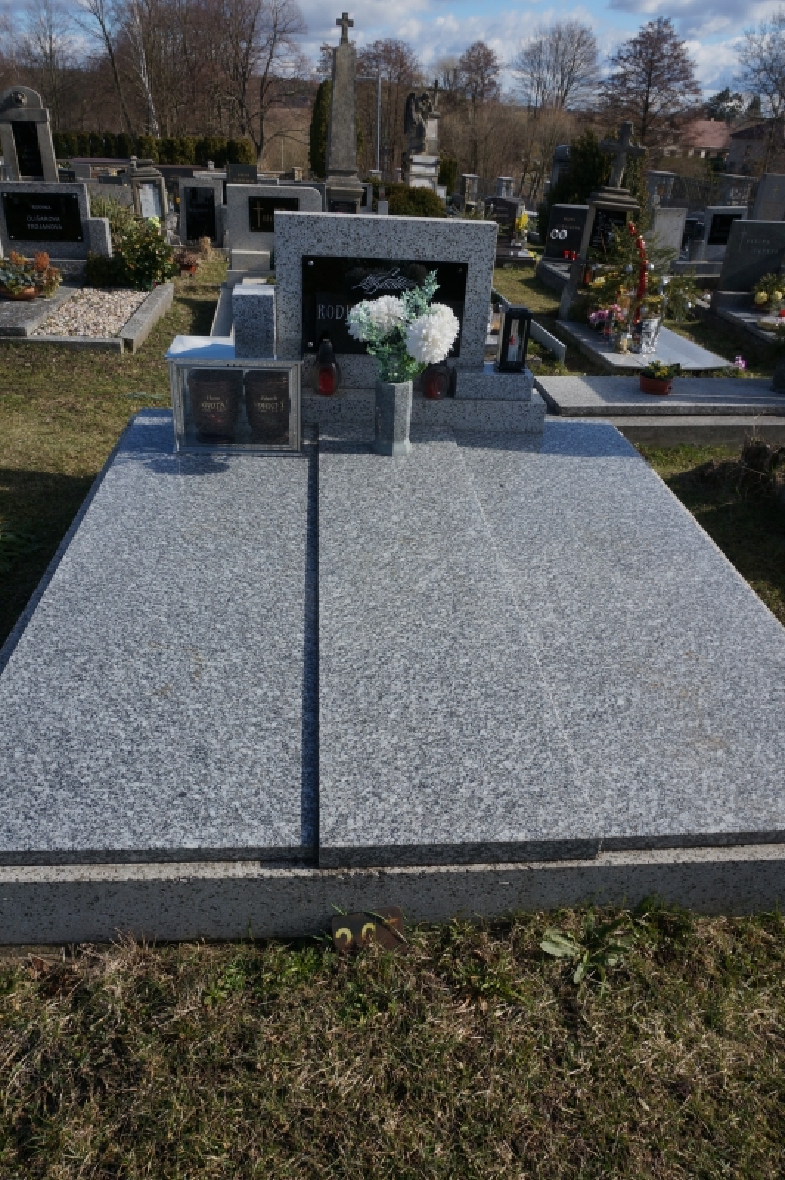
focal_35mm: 24
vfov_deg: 73.8
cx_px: 392
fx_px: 786
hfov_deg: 53.1
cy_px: 590
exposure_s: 1/250
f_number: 9
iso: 100
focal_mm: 16
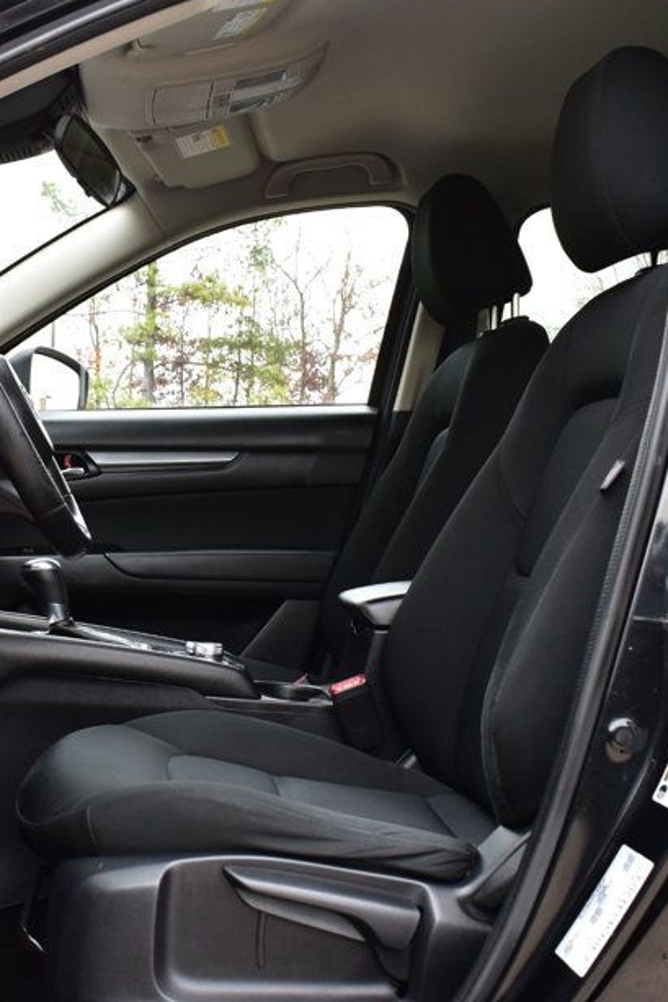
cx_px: 194
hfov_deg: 26.7
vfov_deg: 39.6
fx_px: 1392
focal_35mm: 50
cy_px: 514
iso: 400
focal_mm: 20
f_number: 7.1
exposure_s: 1/30
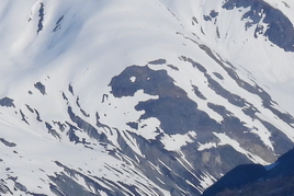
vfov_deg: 1.4
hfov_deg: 2.1
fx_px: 8105
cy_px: 71
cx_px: -211
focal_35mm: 992
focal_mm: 35.7
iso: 100
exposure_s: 1/1250
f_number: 5.6
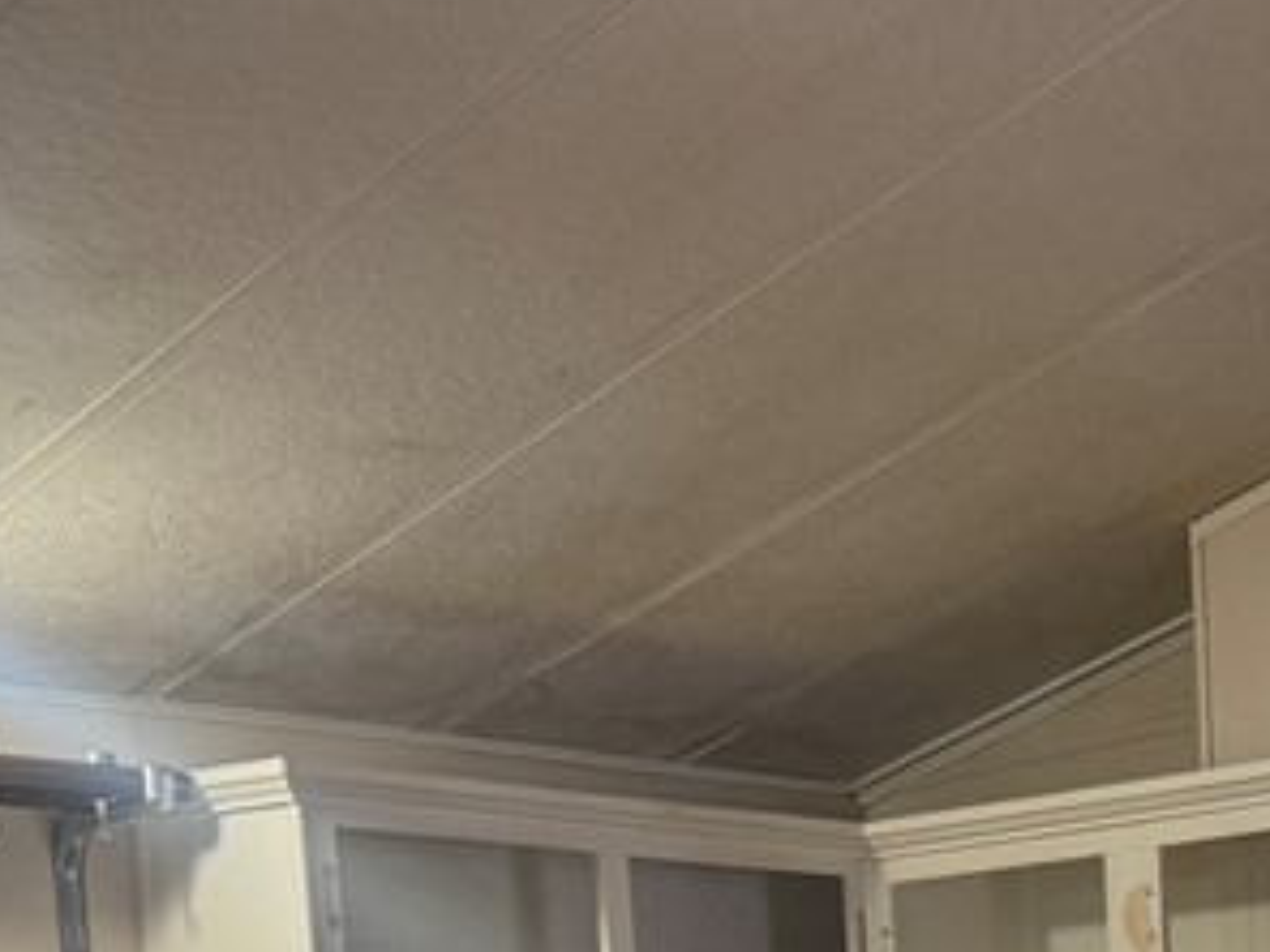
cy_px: 1509
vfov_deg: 16.0
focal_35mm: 83
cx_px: 1214
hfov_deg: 22.8
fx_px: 3045
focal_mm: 6.76
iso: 200
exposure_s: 1/77
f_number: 1.78
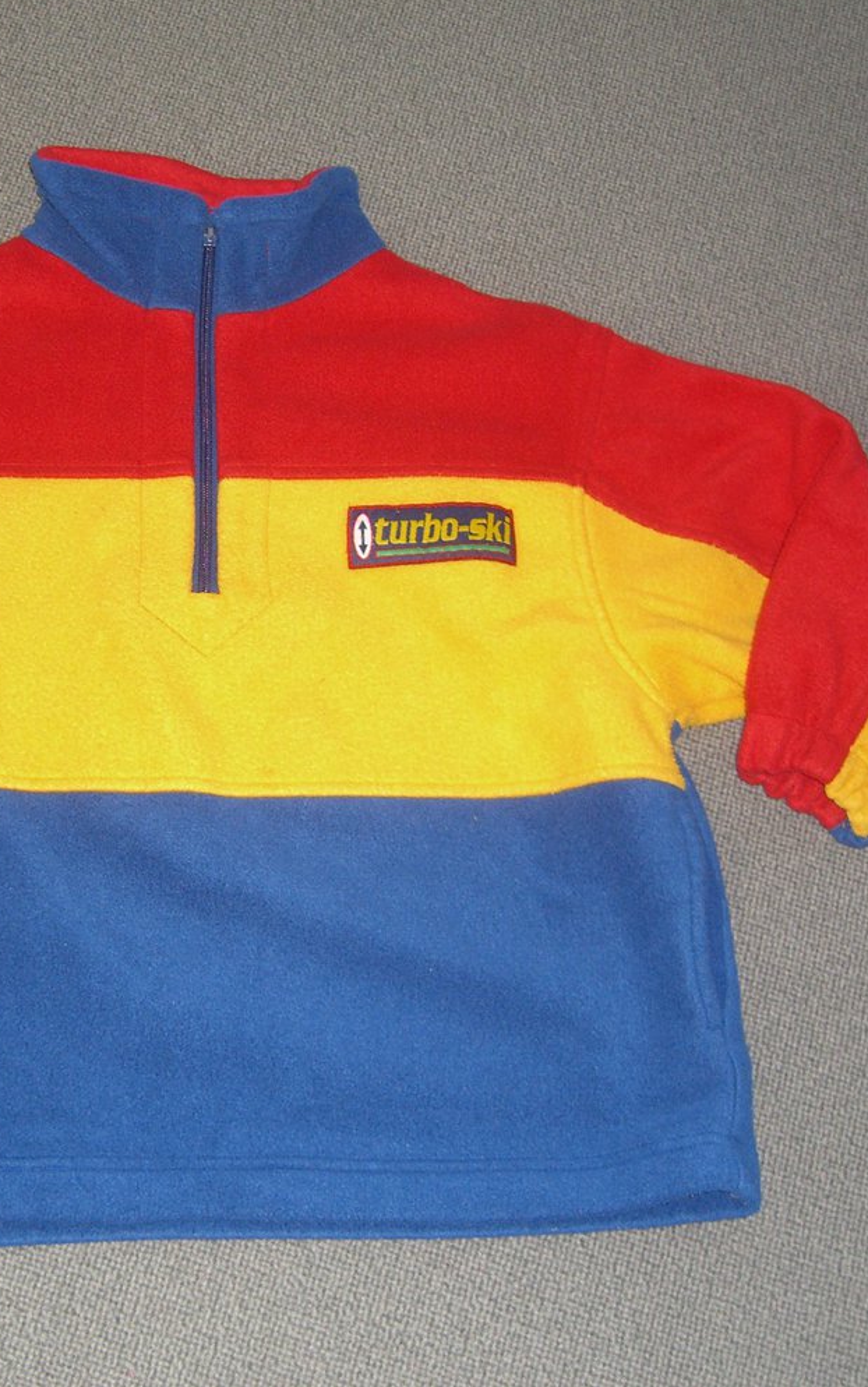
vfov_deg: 37.5
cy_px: 691
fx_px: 2042
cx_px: 195
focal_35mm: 54
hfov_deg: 23.7
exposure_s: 1/60
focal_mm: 7.9
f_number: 2.8
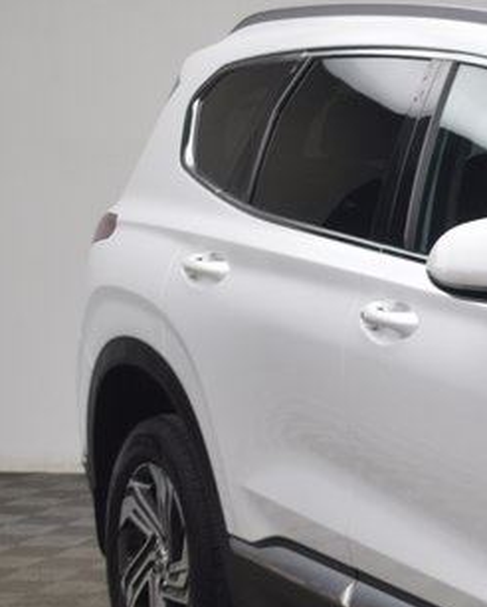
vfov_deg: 13.2
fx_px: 2620
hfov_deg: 10.0
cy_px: 497
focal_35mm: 146
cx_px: 899
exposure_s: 1/50
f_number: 5.6
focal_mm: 31
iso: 400
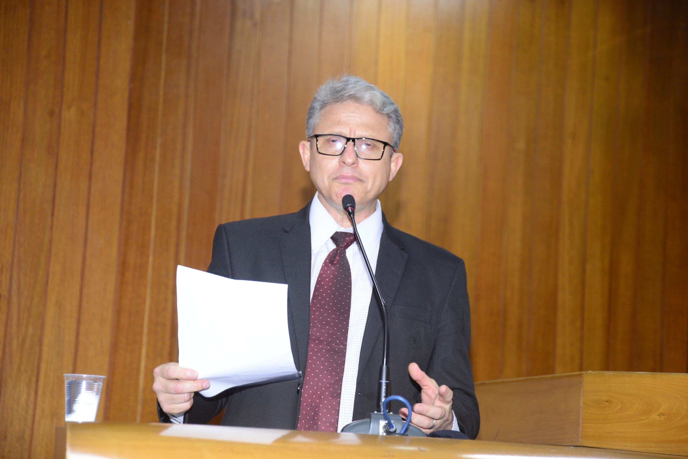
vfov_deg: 13.7
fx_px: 1912
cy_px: 230
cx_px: 344
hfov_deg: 20.4
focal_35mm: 100
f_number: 5.6
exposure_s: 1/60
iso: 2000
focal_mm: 100
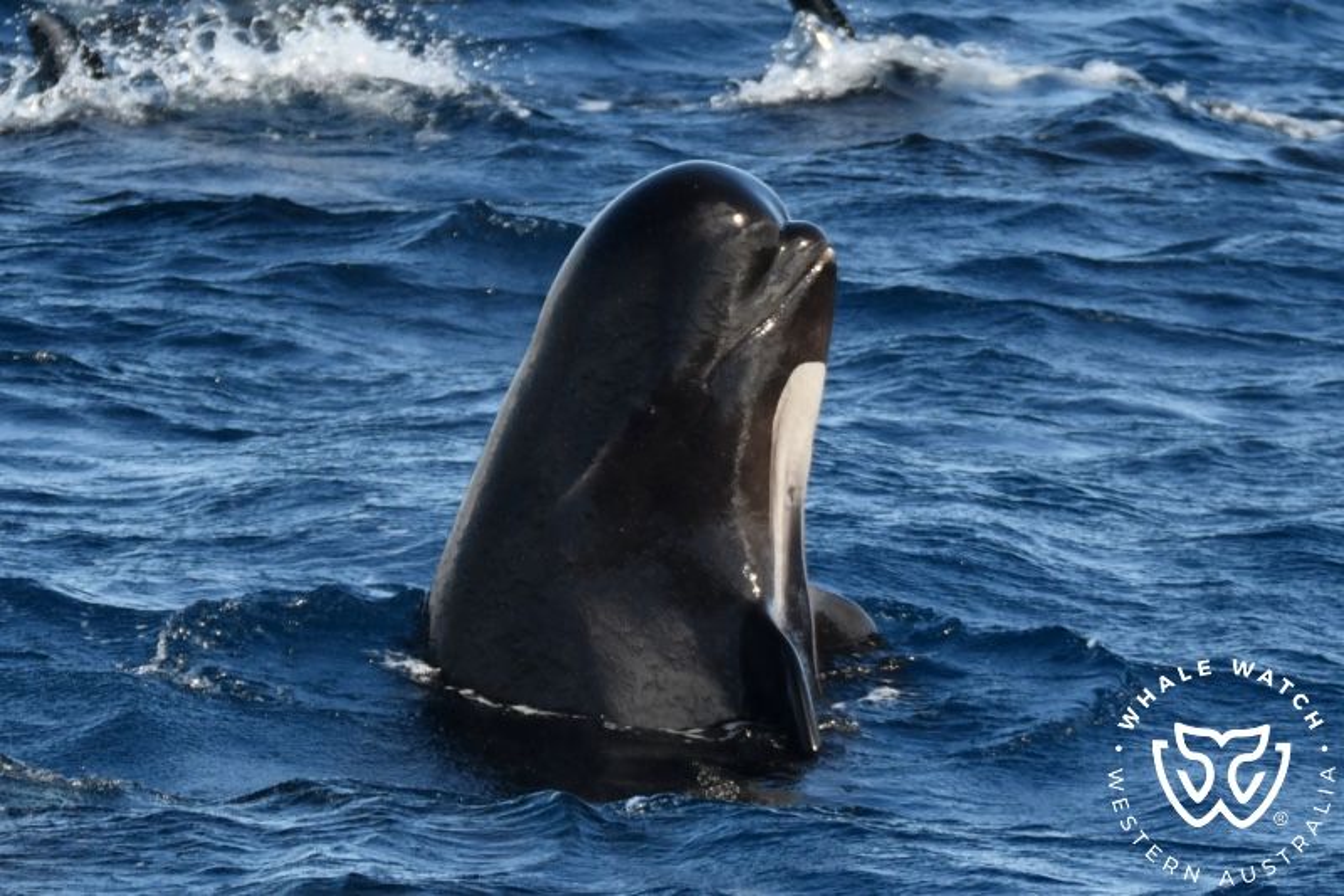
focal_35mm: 405
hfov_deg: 5.1
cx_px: 672
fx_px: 15116
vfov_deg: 3.4
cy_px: 448
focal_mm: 270
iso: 400
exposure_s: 1/1600
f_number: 5.6
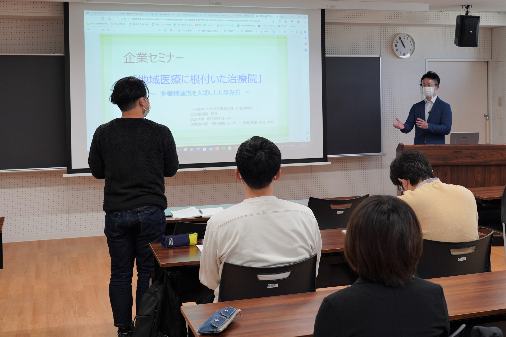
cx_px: 253
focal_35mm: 38
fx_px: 527
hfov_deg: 51.3
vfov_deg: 35.5
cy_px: 168
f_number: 4
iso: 160
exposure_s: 1/60
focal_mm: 25
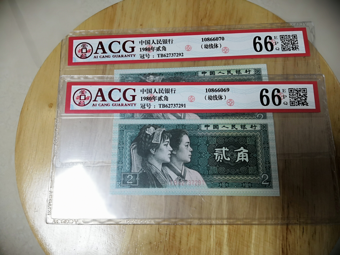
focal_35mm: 27
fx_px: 265
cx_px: 170
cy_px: 128
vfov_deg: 51.4
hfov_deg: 65.3
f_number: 2.2
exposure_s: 1/33.3
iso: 400
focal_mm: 3.81
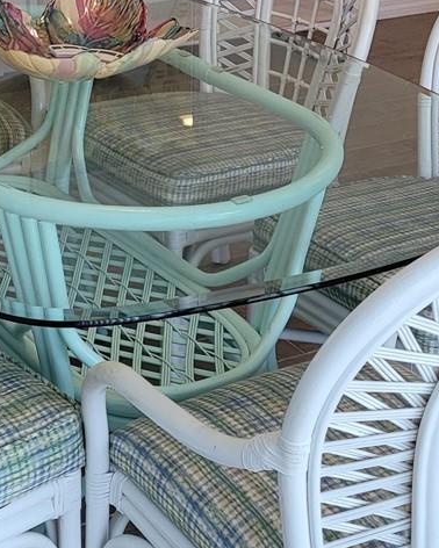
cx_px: 87
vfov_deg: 21.7
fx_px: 1396
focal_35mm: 86
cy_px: 56
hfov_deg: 17.7
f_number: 1.8
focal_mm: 5.4
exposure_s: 1/120
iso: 100
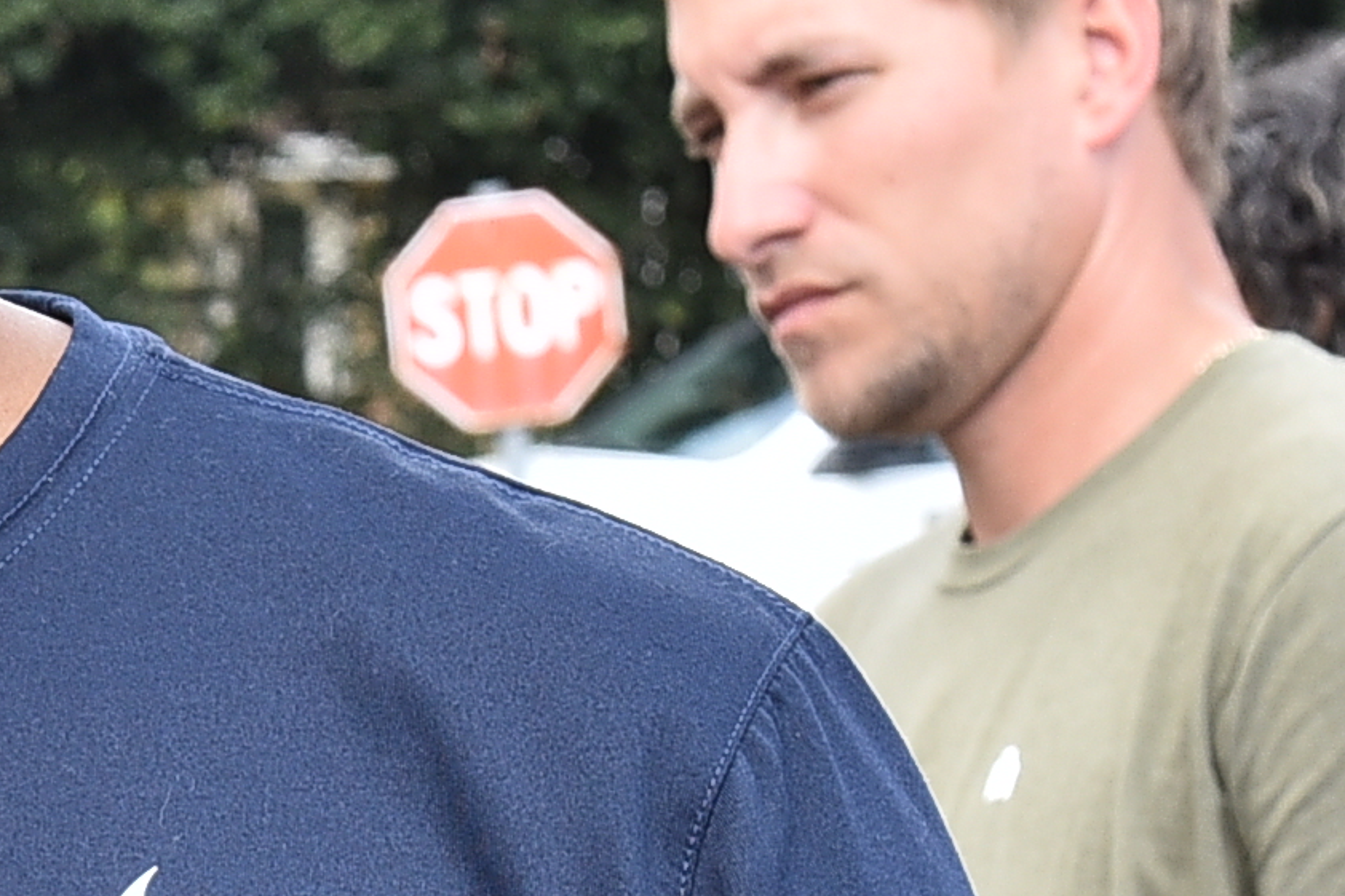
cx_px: -657
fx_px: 8404
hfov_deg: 8.9
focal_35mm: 225
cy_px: 1298
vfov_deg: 6.0
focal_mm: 42
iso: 400
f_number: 9
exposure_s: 1/320
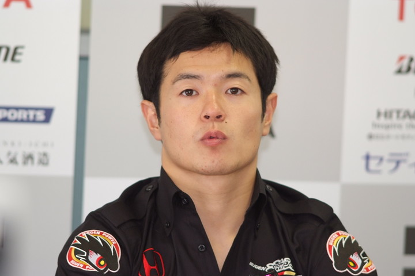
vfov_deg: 5.1
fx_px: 3112
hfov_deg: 7.6
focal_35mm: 270
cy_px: 138
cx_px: 208
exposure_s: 1/125
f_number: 2.8
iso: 800
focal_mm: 180
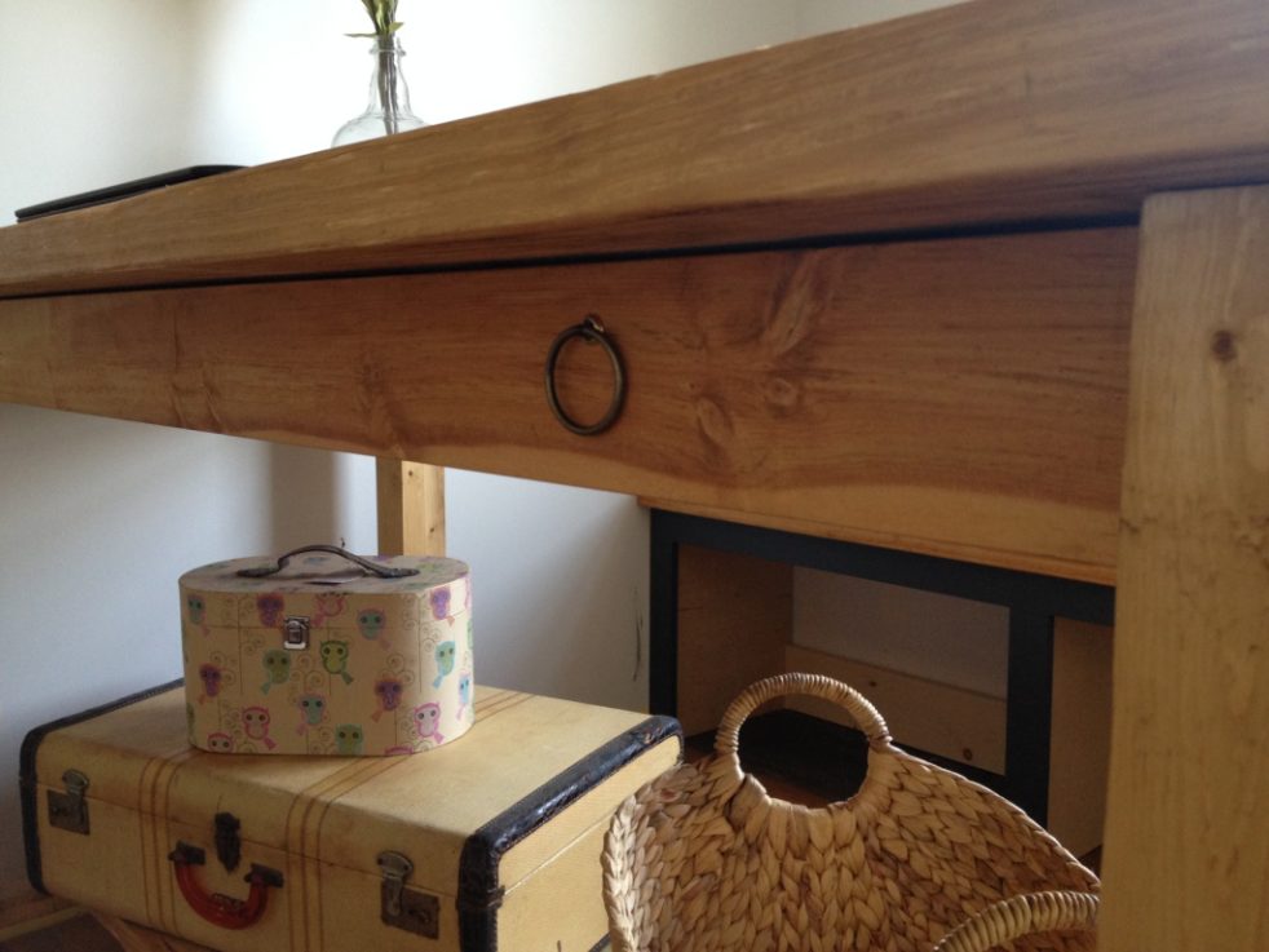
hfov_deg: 52.6
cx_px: 634
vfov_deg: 40.7
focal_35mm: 35
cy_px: 476
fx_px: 1283
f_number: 2.4
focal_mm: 4.28
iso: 125
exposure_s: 1/20
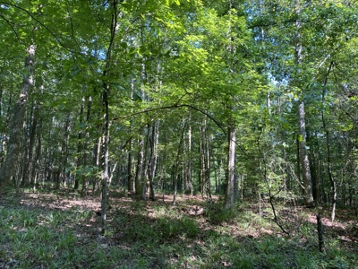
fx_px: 269
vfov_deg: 53.1
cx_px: 179
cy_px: 134
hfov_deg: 67.3
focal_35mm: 26
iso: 40
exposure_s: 1/122
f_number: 1.8
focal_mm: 4.25
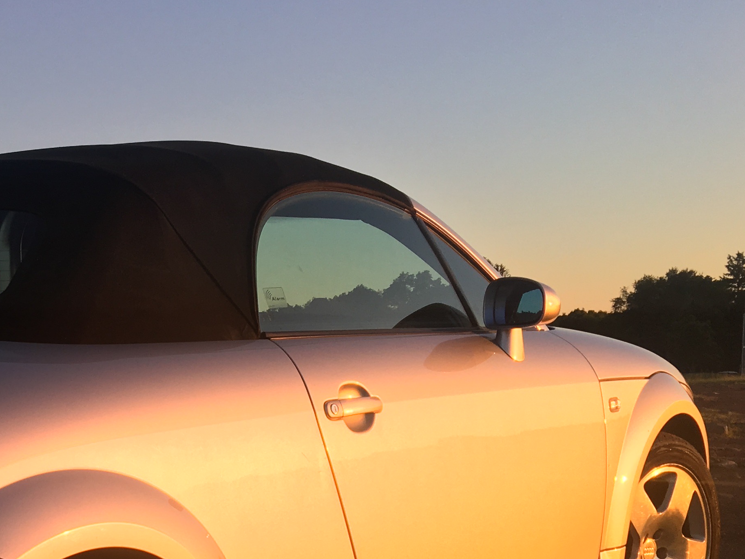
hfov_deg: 28.0
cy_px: 528
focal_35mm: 64
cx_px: -37
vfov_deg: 22.3
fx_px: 1377
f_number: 2.2
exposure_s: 1/260
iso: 25
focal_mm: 4.15
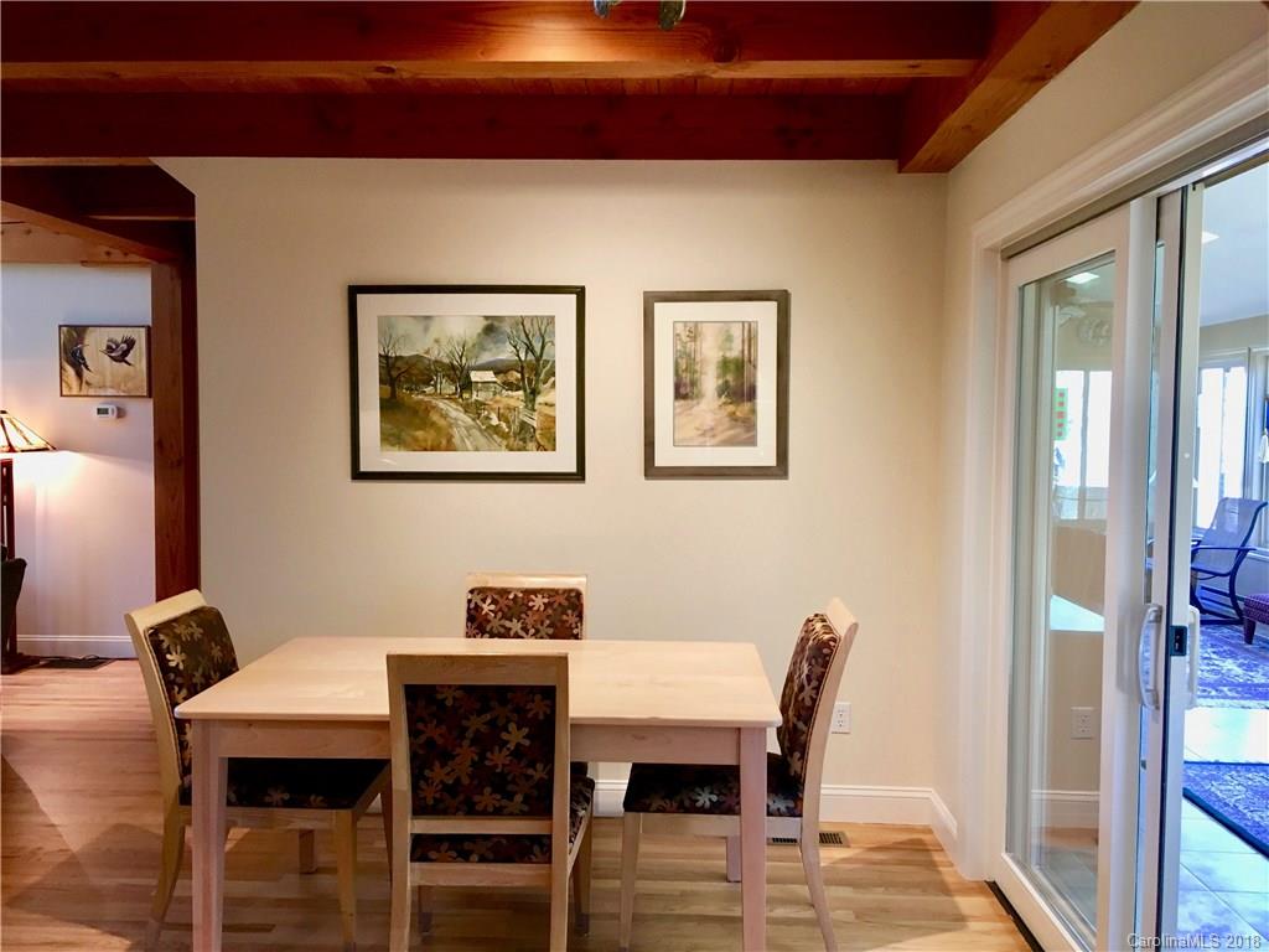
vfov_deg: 48.2
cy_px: 476
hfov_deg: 61.7
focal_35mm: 29
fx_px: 1063
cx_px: 634
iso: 100
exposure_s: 1/30
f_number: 2.2
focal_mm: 4.15
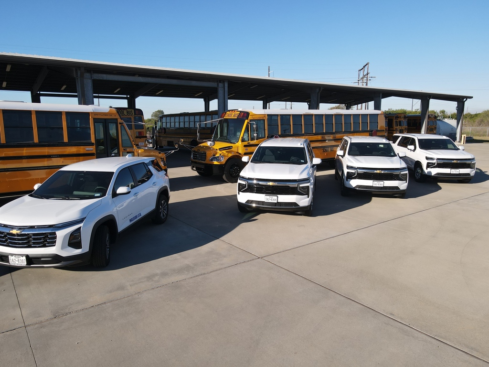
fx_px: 339
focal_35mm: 24
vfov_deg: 56.8
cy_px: 184
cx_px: 244
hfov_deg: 71.6
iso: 100
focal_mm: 4.5
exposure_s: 1/640
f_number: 2.8
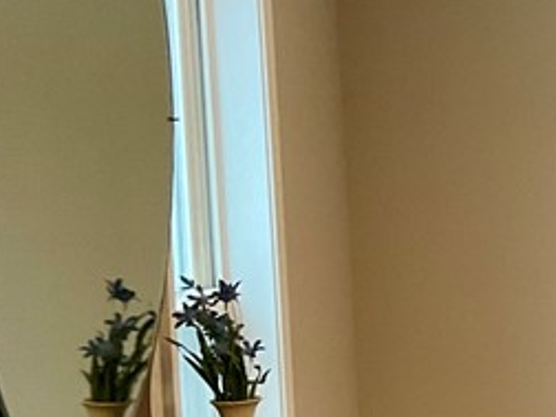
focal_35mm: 118
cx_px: 1081
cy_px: 232
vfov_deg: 12.6
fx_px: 1895
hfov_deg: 14.2
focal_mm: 3
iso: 64
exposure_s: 1/60
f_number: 1.8
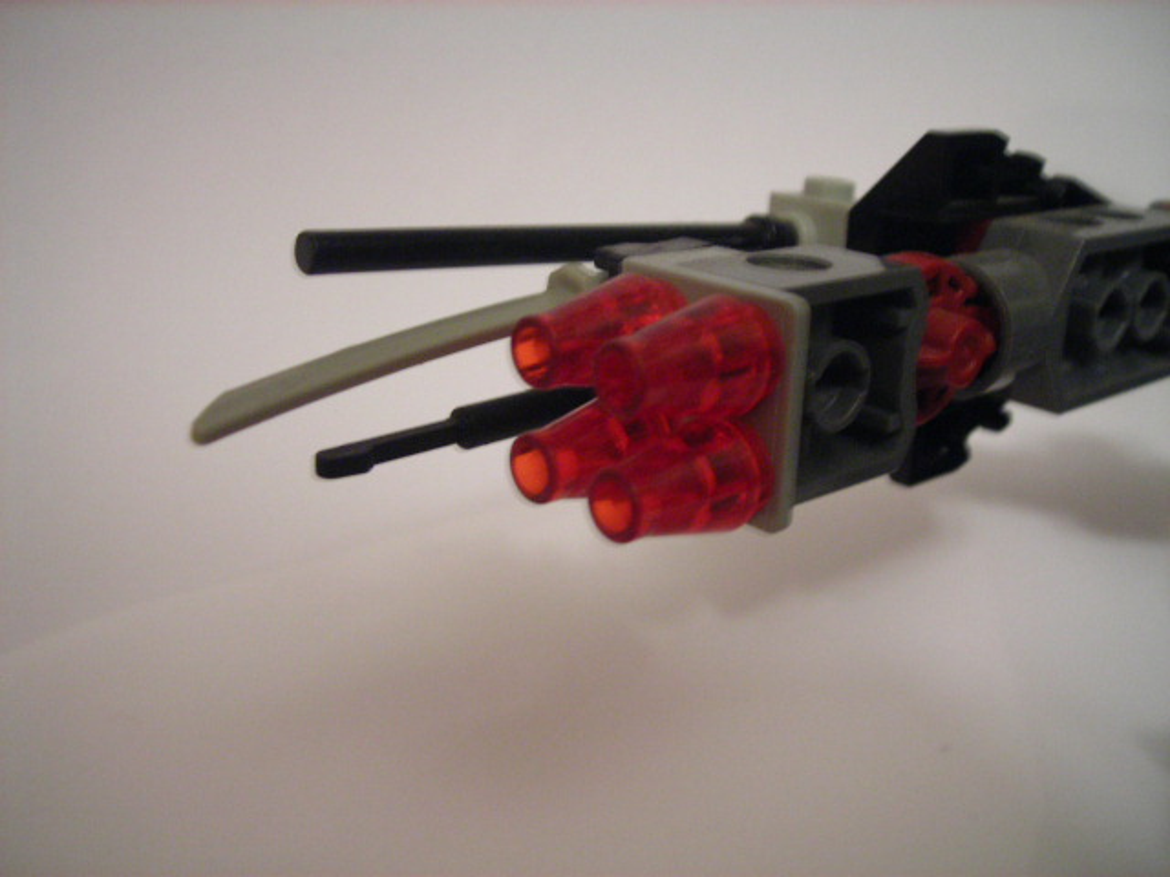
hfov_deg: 45.8
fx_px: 1386
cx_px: 585
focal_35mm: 41
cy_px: 438
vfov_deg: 35.1
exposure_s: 1/3.5
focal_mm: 6.8
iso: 200
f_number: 3.3
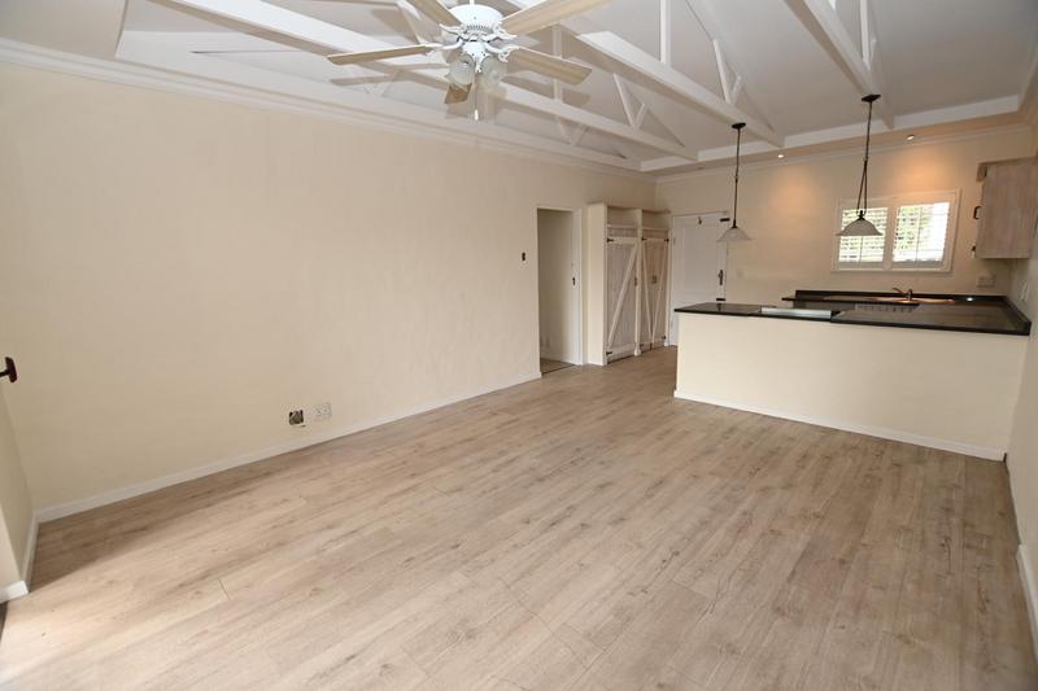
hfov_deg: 100.4
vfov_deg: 77.3
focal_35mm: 15
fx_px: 432
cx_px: 519
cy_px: 346
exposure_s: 1/60
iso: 320
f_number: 4
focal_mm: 10
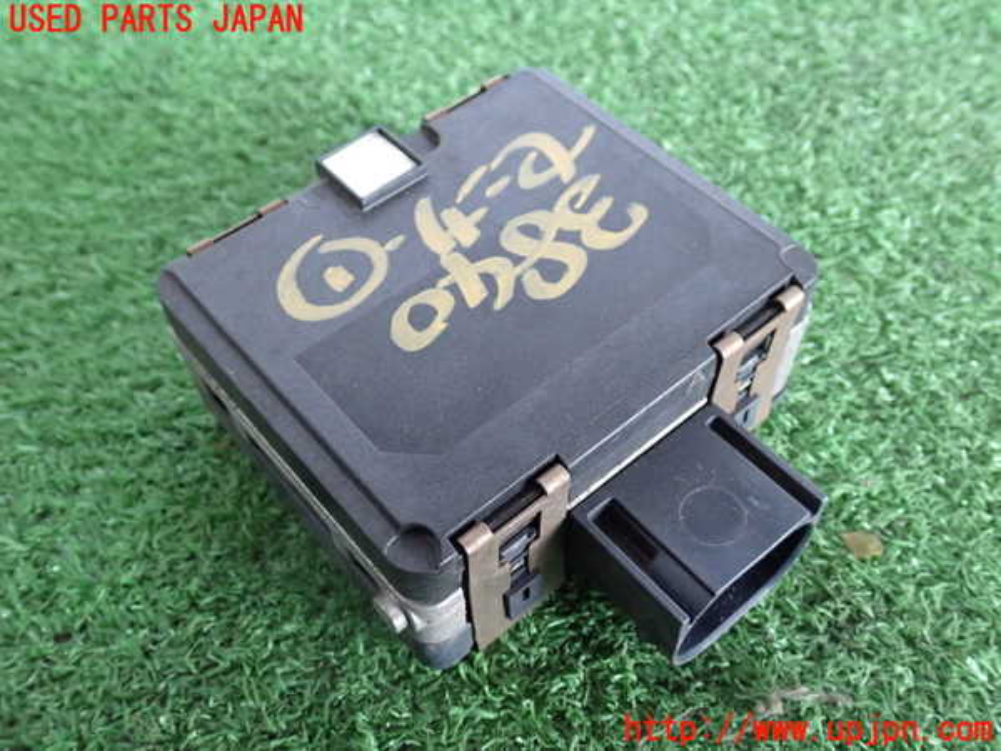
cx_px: 500
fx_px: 1041
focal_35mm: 36
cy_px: 376
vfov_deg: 39.7
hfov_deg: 51.4
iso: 640
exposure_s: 1/40
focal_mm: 6.37
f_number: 3.5
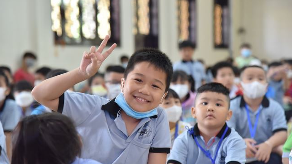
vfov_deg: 9.5
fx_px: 983
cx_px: 146
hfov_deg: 16.9
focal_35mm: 127
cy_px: 82
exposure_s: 1/125
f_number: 4.5
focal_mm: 120
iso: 2500
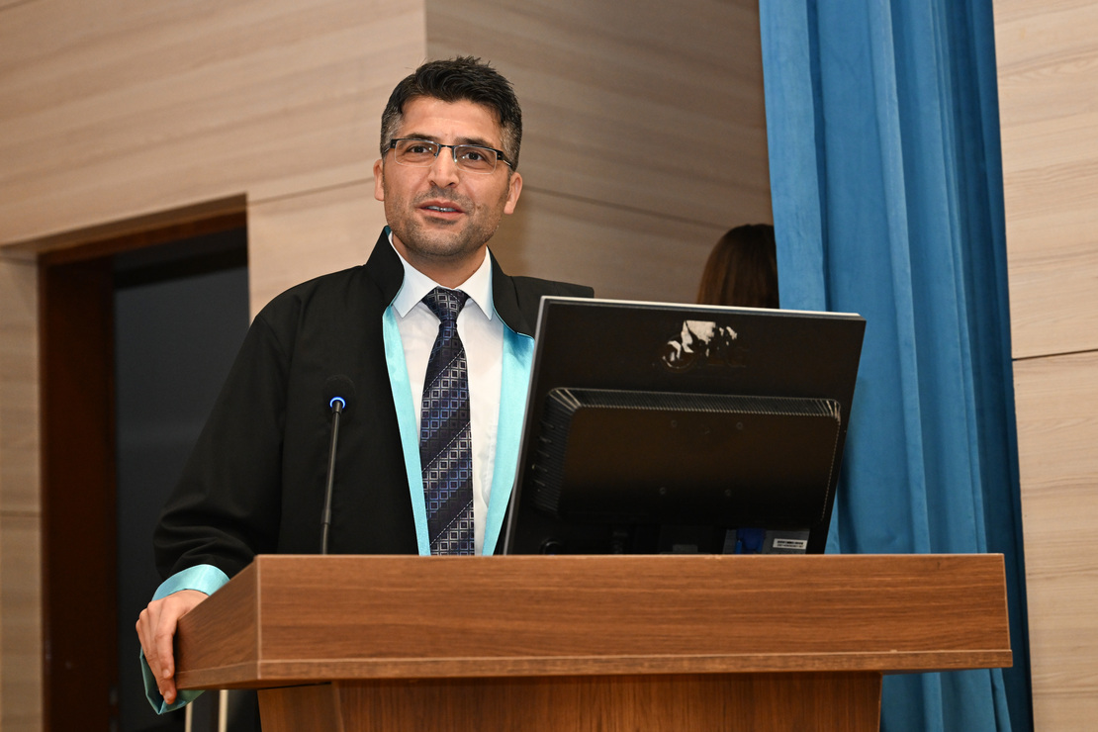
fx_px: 2135
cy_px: 366
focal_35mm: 70
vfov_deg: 19.5
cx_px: 549
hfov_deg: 28.8
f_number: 4.5
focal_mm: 70
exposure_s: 1/100
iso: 2000
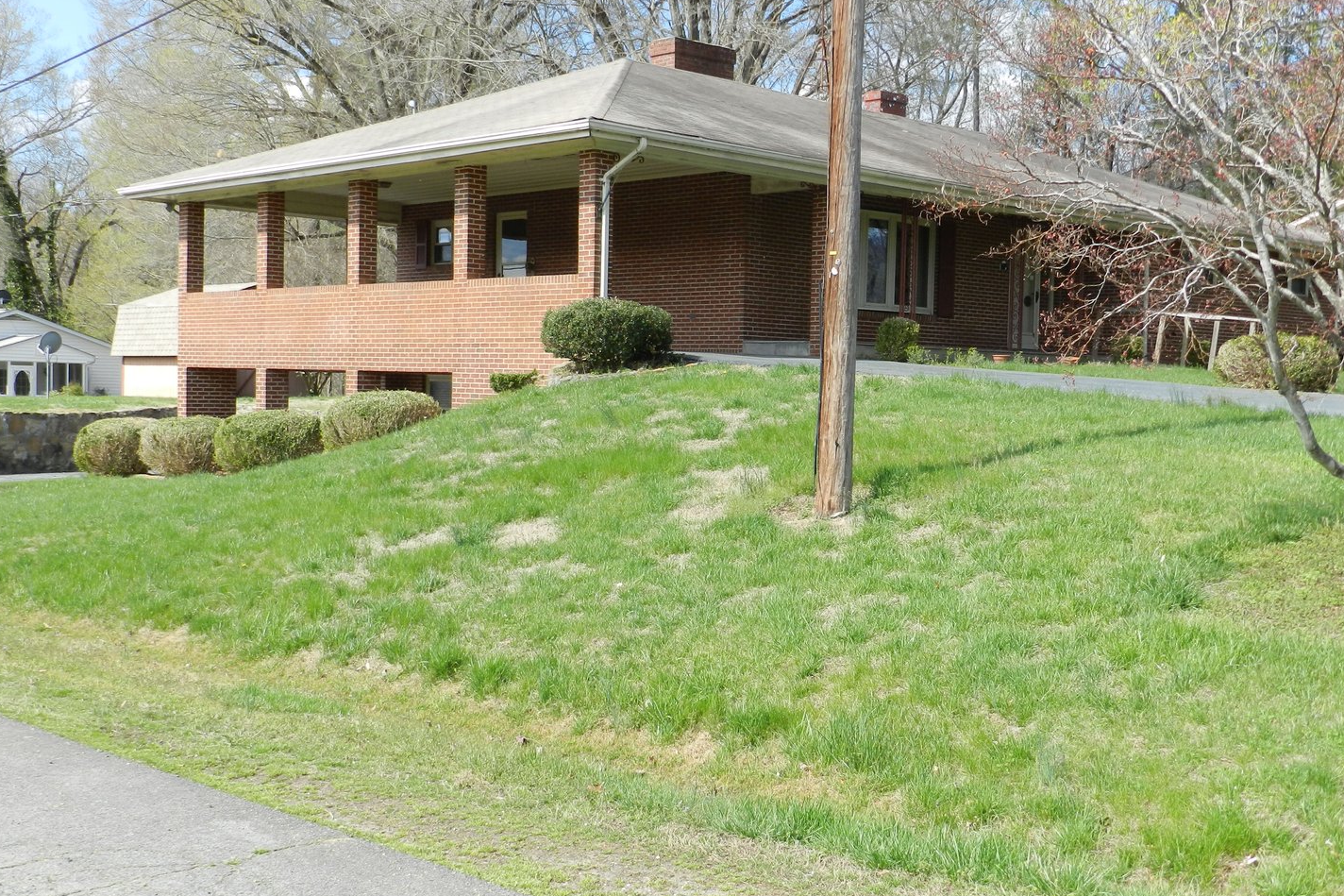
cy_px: 479
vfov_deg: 31.9
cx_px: 702
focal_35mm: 42
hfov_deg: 46.4
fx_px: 1568
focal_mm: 6.7
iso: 160
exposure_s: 1/500
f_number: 4
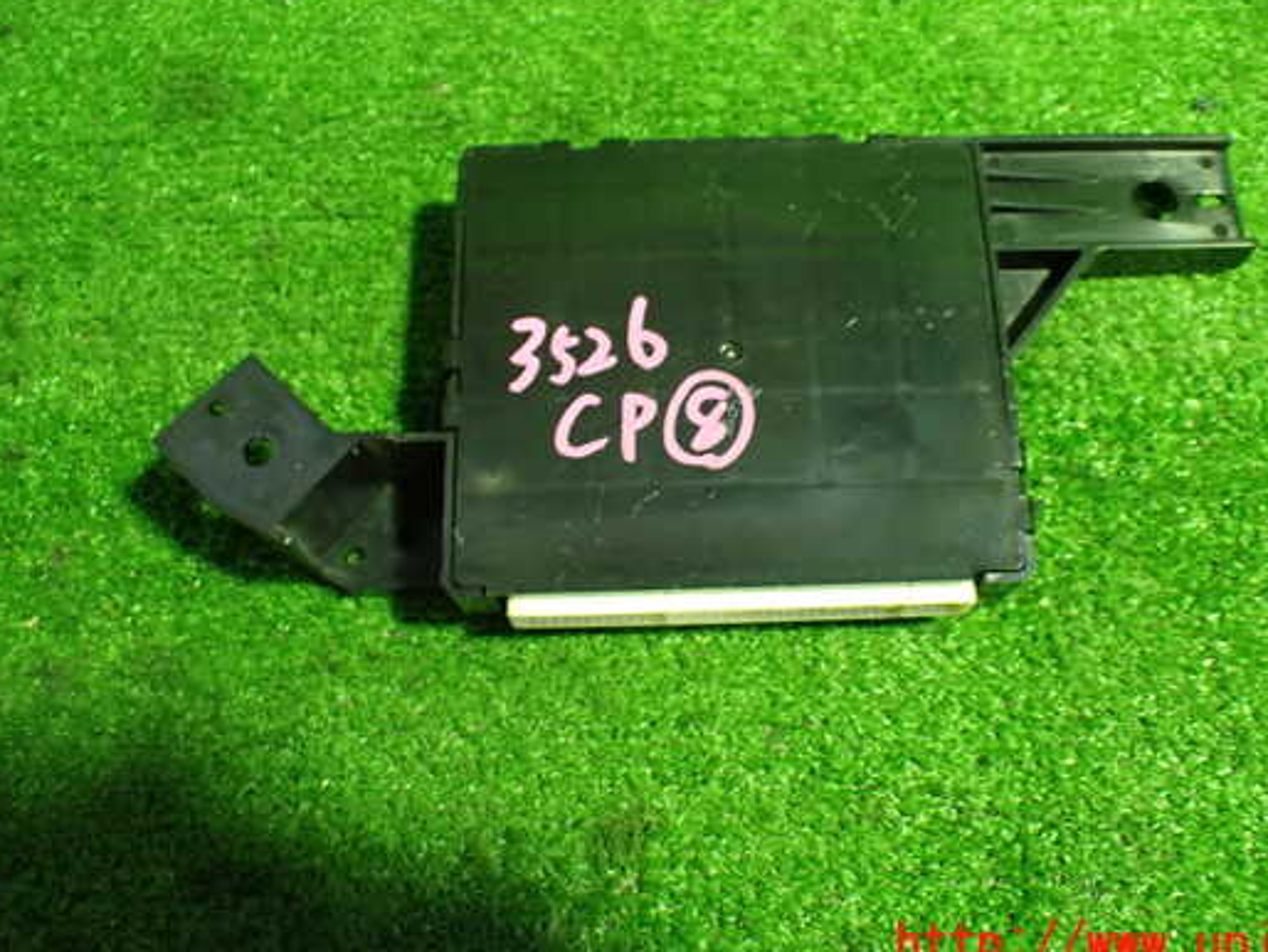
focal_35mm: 35
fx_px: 1283
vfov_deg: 40.7
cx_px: 713
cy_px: 422
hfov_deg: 52.5
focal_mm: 5.4
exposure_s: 1/60
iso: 800
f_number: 2.3
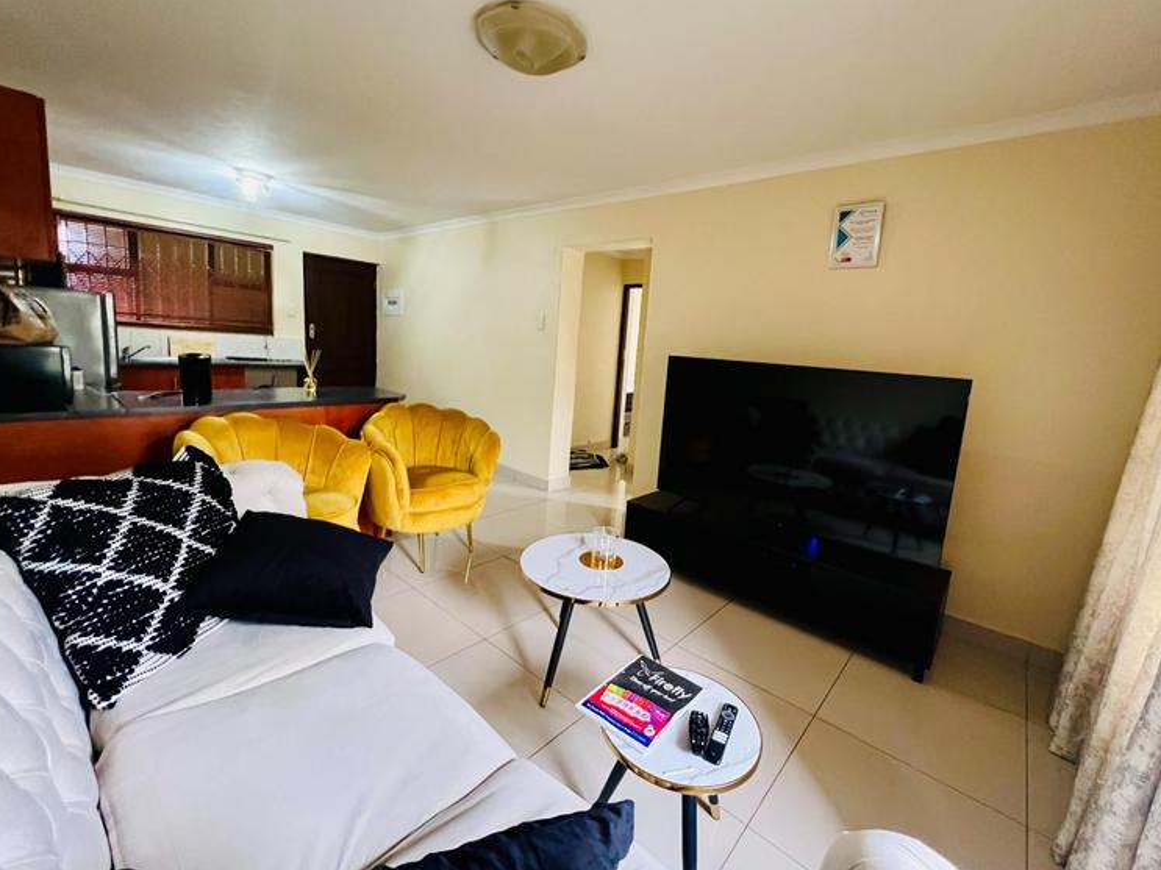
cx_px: 586
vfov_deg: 85.6
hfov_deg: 102.1
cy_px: 415
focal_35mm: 14
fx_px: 469
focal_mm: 1.57
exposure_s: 1/60
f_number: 1.8
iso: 800
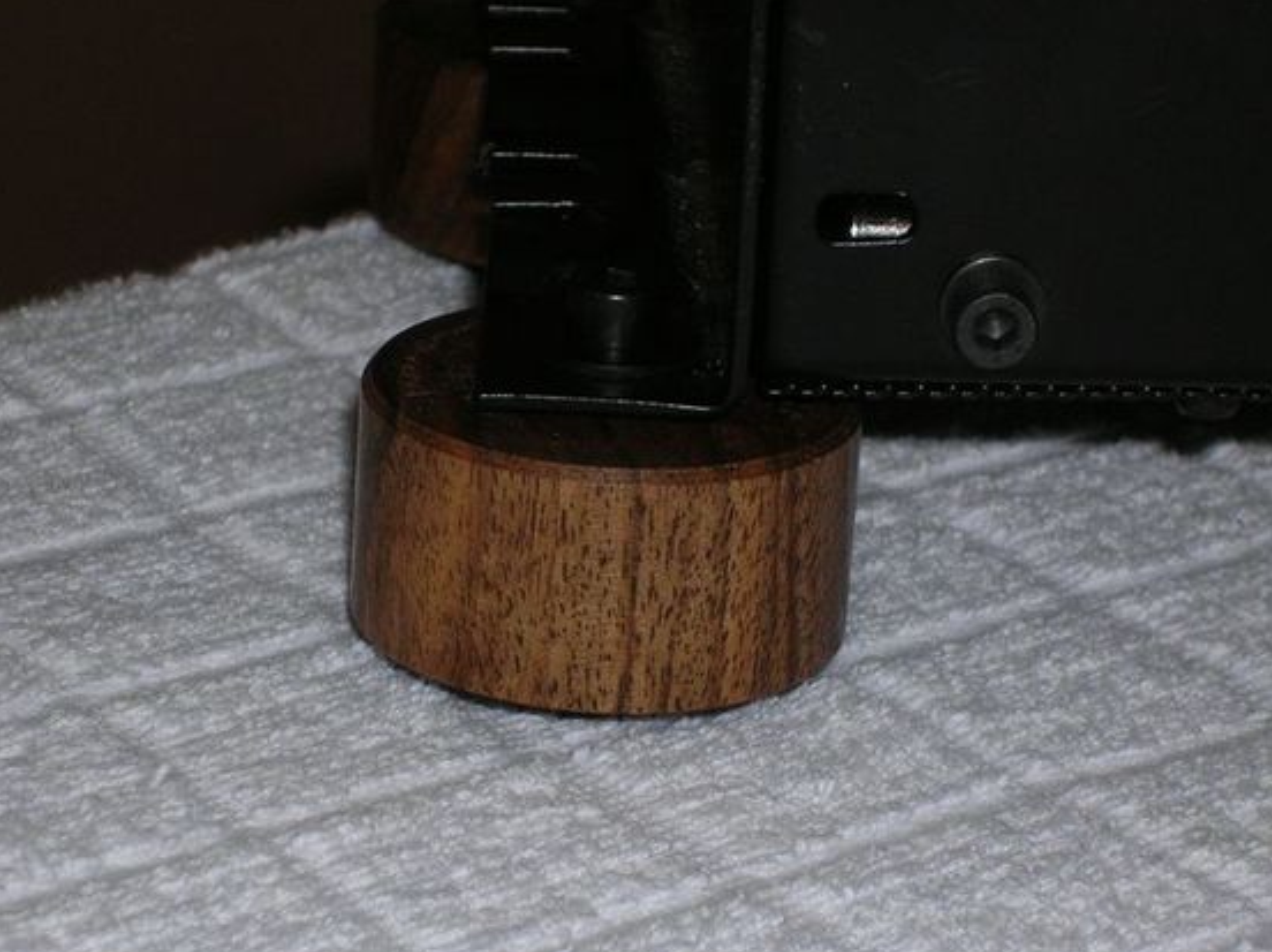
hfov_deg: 13.0
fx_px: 5581
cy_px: 459
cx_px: 543
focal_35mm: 152
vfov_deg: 9.7
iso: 50
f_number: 4.9
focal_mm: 17.4
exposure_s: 1/60.1
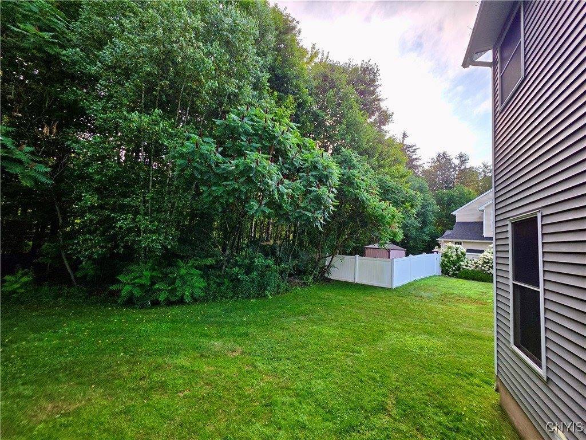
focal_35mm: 13
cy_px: 220
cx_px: 293
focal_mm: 2.2
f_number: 1.9
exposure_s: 1/719
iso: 64
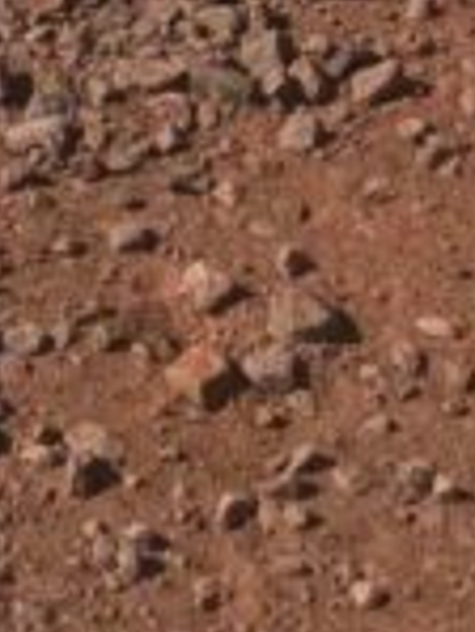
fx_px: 3015
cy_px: -1298
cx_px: -310
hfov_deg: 8.7
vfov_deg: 9.3
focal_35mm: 165
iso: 80
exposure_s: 1/5814
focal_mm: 6.76
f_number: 1.78
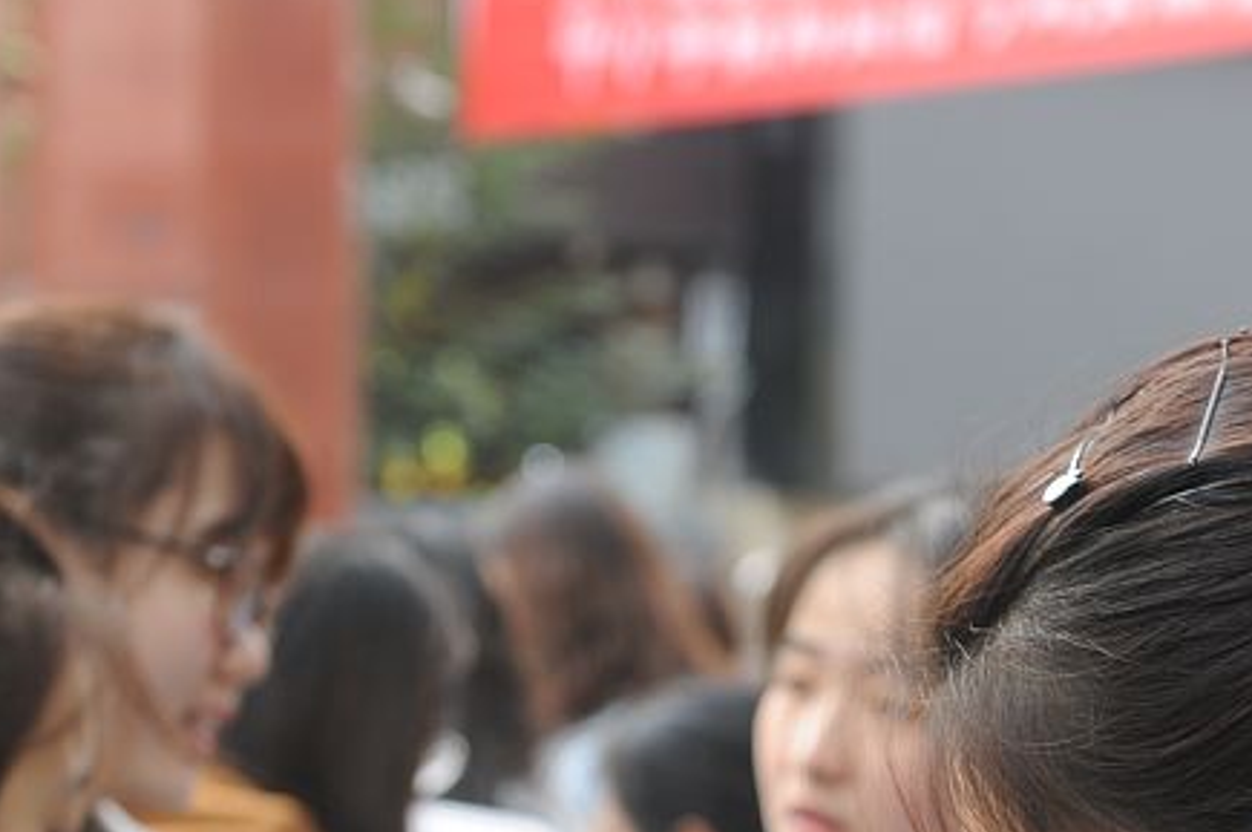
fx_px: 4794
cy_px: 995
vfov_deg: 9.8
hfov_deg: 14.9
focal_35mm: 138
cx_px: 702
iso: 200
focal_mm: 50
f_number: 4.5
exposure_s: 1/80
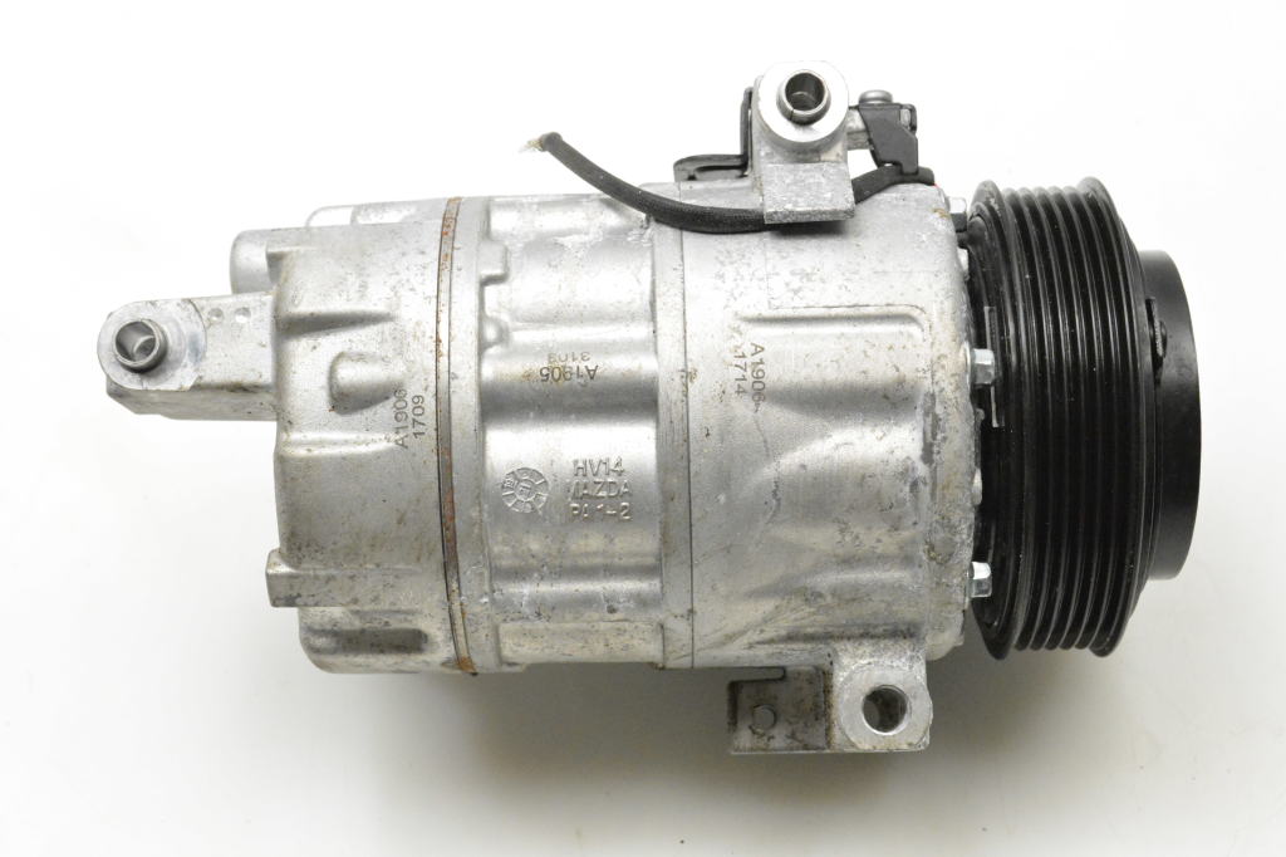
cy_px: 428
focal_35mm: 66
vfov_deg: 20.6
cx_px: 643
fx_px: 2357
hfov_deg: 30.5
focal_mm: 44
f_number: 9
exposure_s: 1/320
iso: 6400
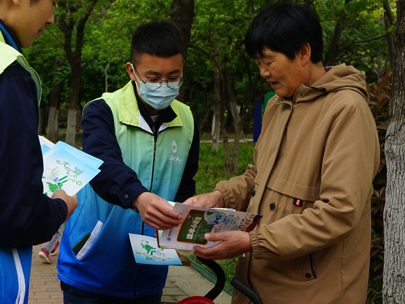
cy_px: 54
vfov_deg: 23.6
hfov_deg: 31.6
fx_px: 714
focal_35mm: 61
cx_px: 164
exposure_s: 1/80
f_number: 7.1
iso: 100
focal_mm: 30
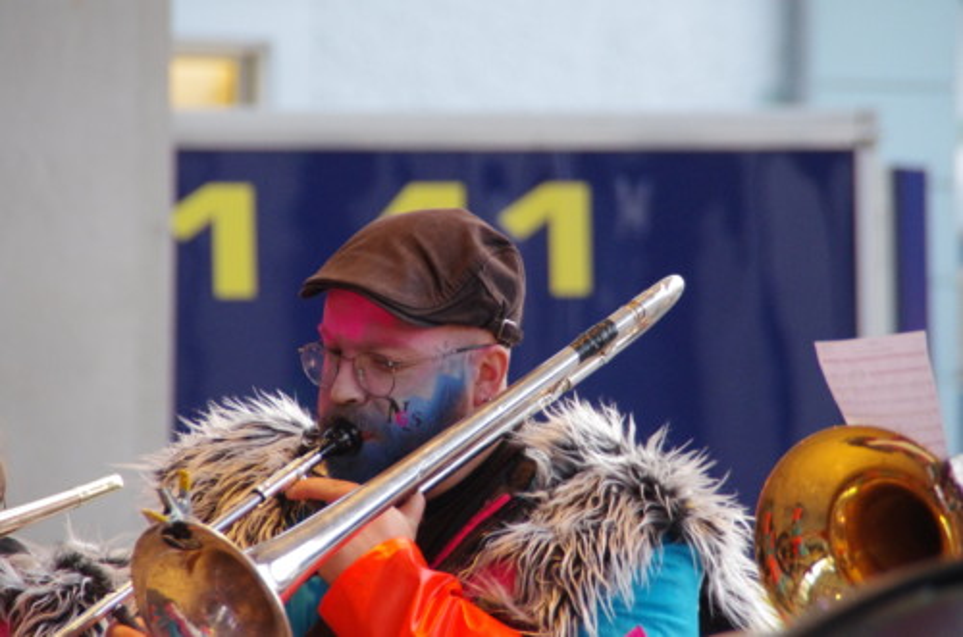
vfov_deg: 4.6
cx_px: 482
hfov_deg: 6.9
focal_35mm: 300
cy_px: 318
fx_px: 8007
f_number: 6.3
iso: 3200
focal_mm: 200
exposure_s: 1/40
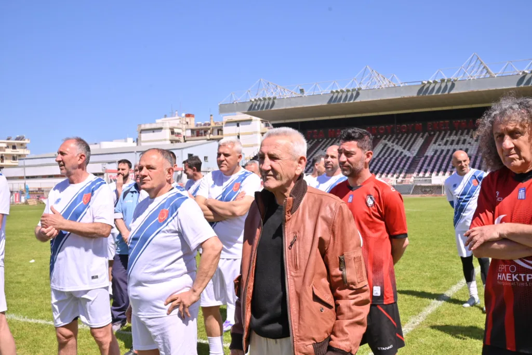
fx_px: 591
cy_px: 178
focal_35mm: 40
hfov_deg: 48.5
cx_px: 266
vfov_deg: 33.4
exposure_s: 1/800
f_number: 10
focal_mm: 40
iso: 400
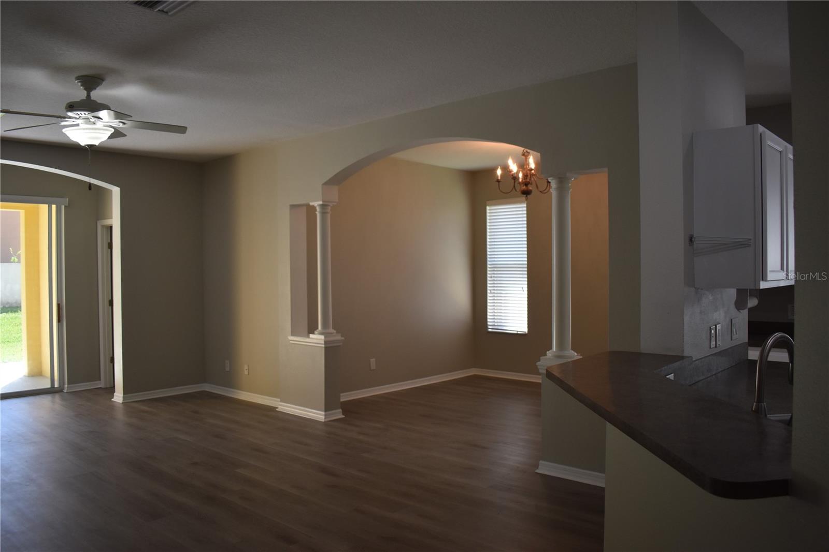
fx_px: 622
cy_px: 276
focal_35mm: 27
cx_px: 414
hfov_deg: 67.4
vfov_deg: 47.9
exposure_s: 1/250
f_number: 3.5
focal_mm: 18
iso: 500
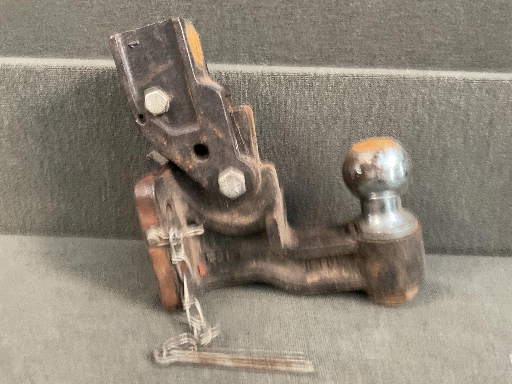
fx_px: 429
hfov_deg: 61.7
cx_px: 256
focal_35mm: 29
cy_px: 192
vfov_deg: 48.2
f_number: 1.8
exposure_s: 1/30
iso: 320
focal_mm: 3
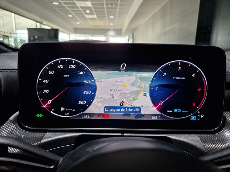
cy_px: 86
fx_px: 153
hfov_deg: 73.9
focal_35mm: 23
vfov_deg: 58.9
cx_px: 115
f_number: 1.8
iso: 250
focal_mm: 5.4
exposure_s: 1/100
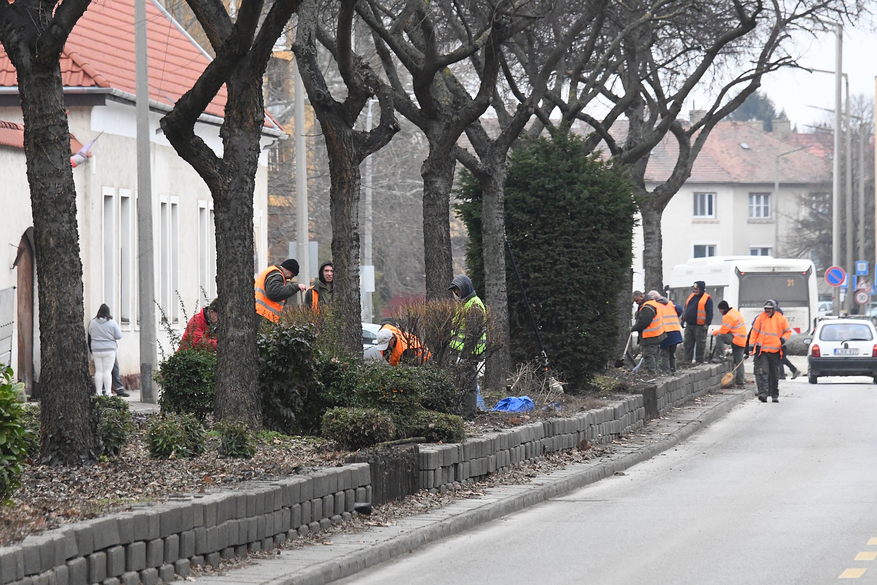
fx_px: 6578
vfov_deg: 5.1
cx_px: 438
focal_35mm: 270
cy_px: 292
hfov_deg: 7.6
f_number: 6.3
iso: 5000
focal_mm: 180
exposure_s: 1/2500
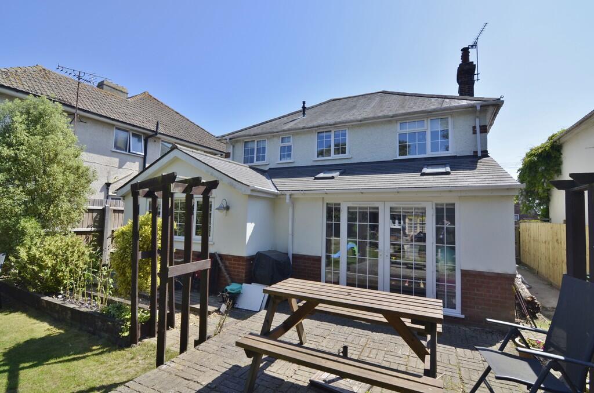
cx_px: 297
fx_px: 272
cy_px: 196
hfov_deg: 95.1
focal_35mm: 16
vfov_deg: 71.8
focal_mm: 11
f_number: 8
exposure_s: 1/250
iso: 180
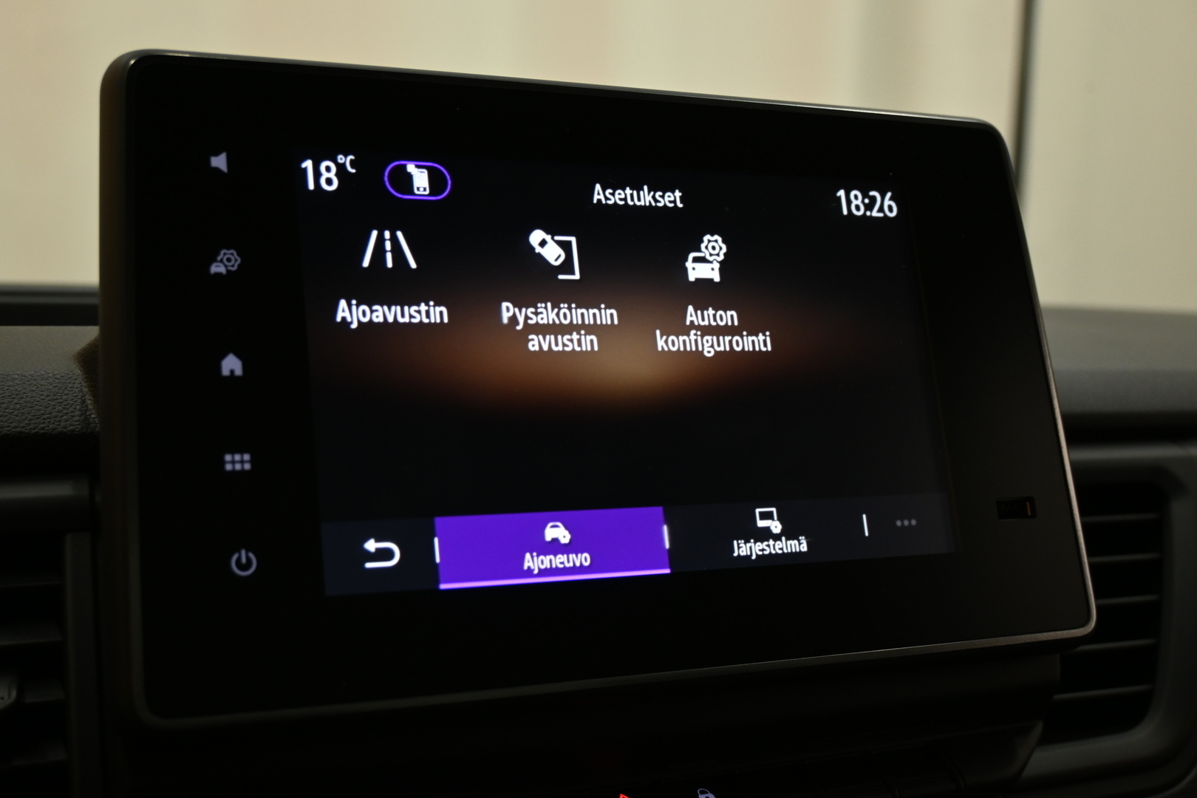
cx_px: 598
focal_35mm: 44
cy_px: 399
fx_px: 1446
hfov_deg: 45.0
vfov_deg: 30.8
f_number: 4.8
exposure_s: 1/50
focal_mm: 29
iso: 640
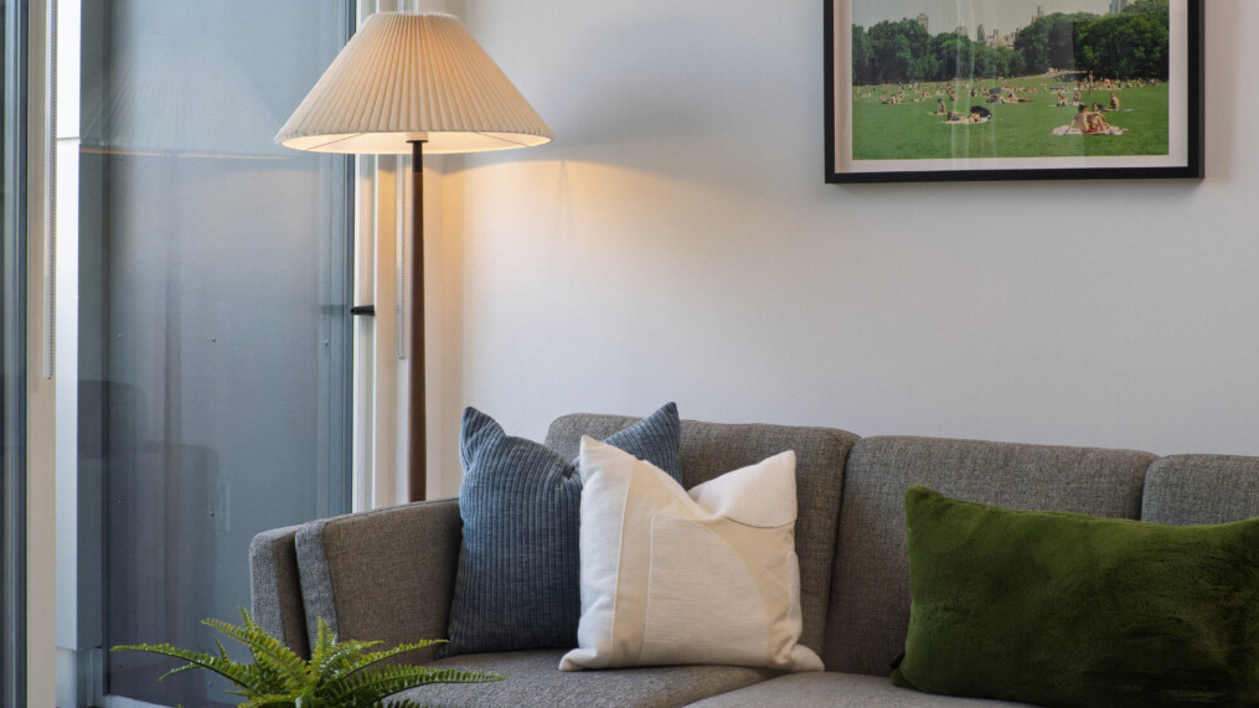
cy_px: 430
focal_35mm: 55
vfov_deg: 21.8
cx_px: 629
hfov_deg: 37.8
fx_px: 1836
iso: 800
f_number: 11
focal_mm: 25
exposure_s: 1/100
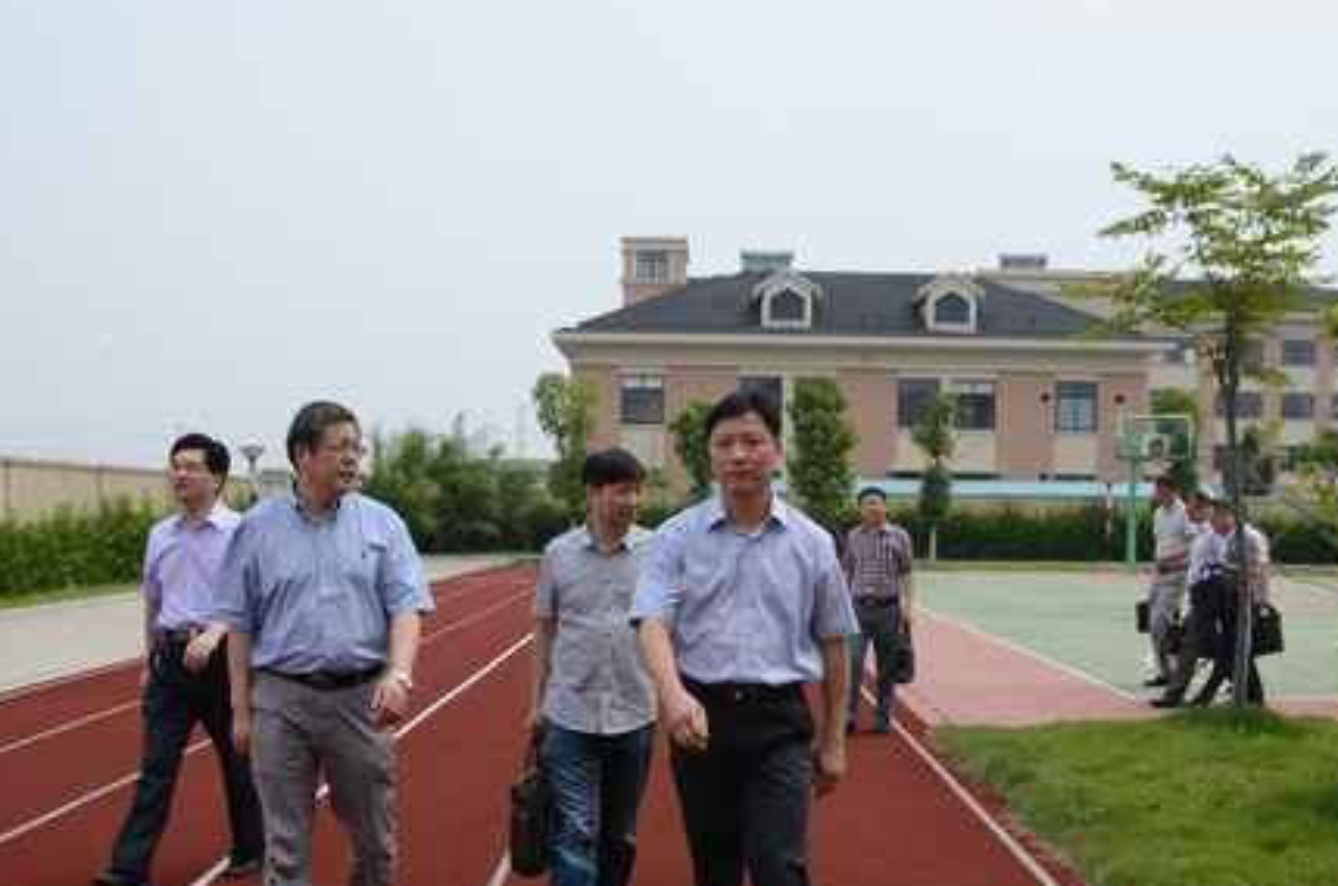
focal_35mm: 42
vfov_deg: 31.5
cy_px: 604
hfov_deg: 46.4
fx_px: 1558
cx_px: 724
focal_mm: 20
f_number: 10
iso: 200
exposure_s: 1/400
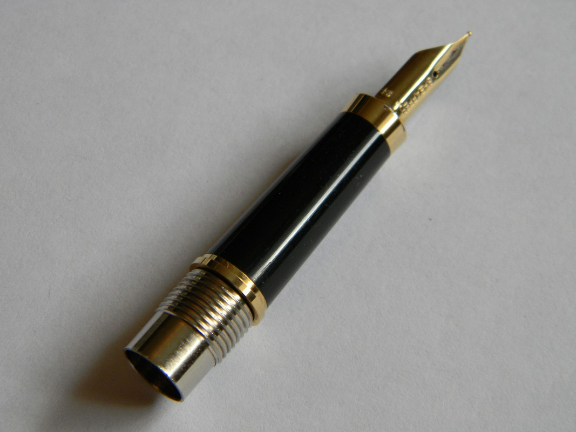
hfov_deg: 23.6
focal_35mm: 83
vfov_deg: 17.8
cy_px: 216
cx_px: 288
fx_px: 1381
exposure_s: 1/30
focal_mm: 15.1
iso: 119
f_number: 4.5
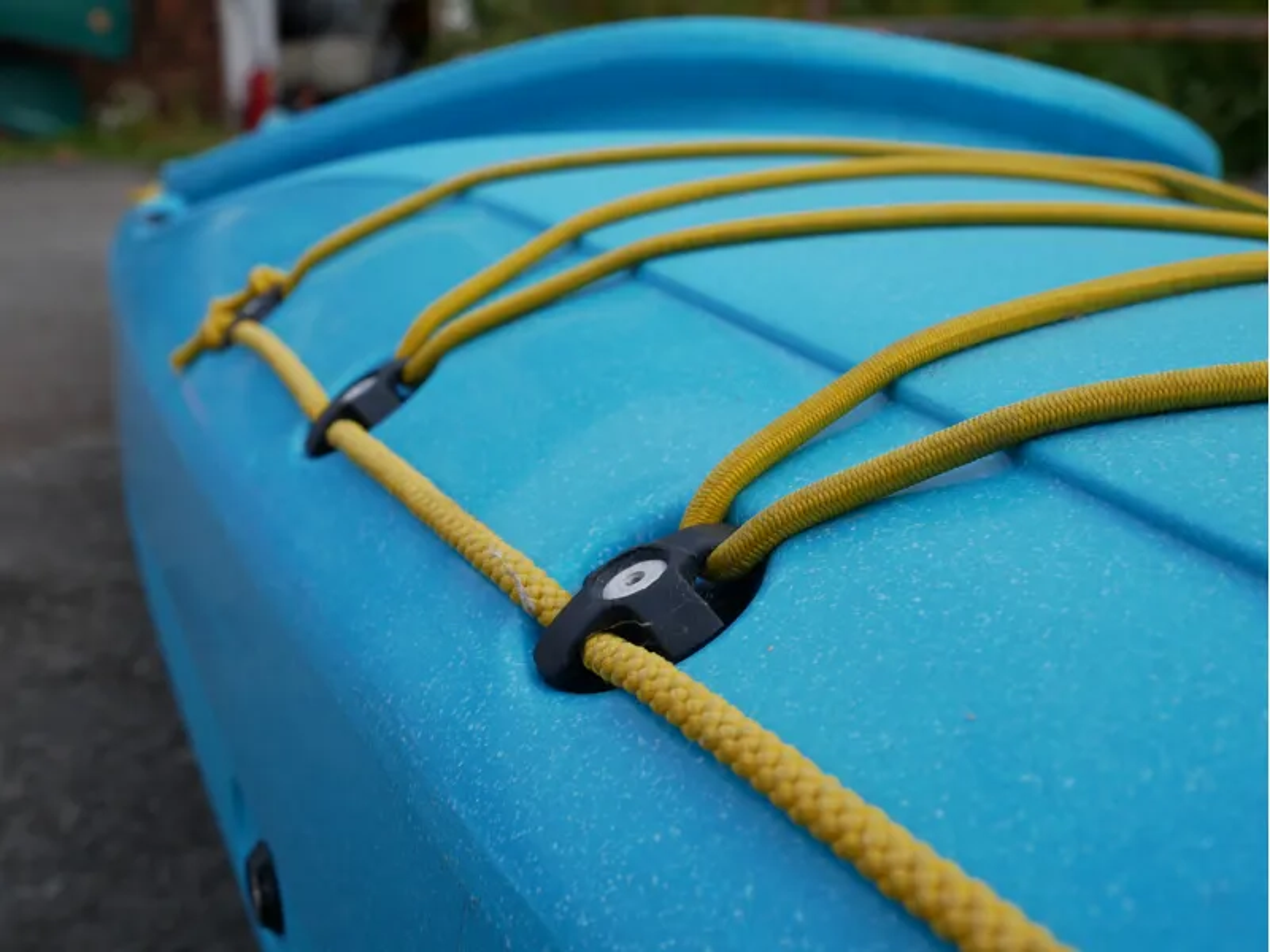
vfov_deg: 32.9
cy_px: 476
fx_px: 1614
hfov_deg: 42.9
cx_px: 635
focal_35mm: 44
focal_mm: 22
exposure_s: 1/320
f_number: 8
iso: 200
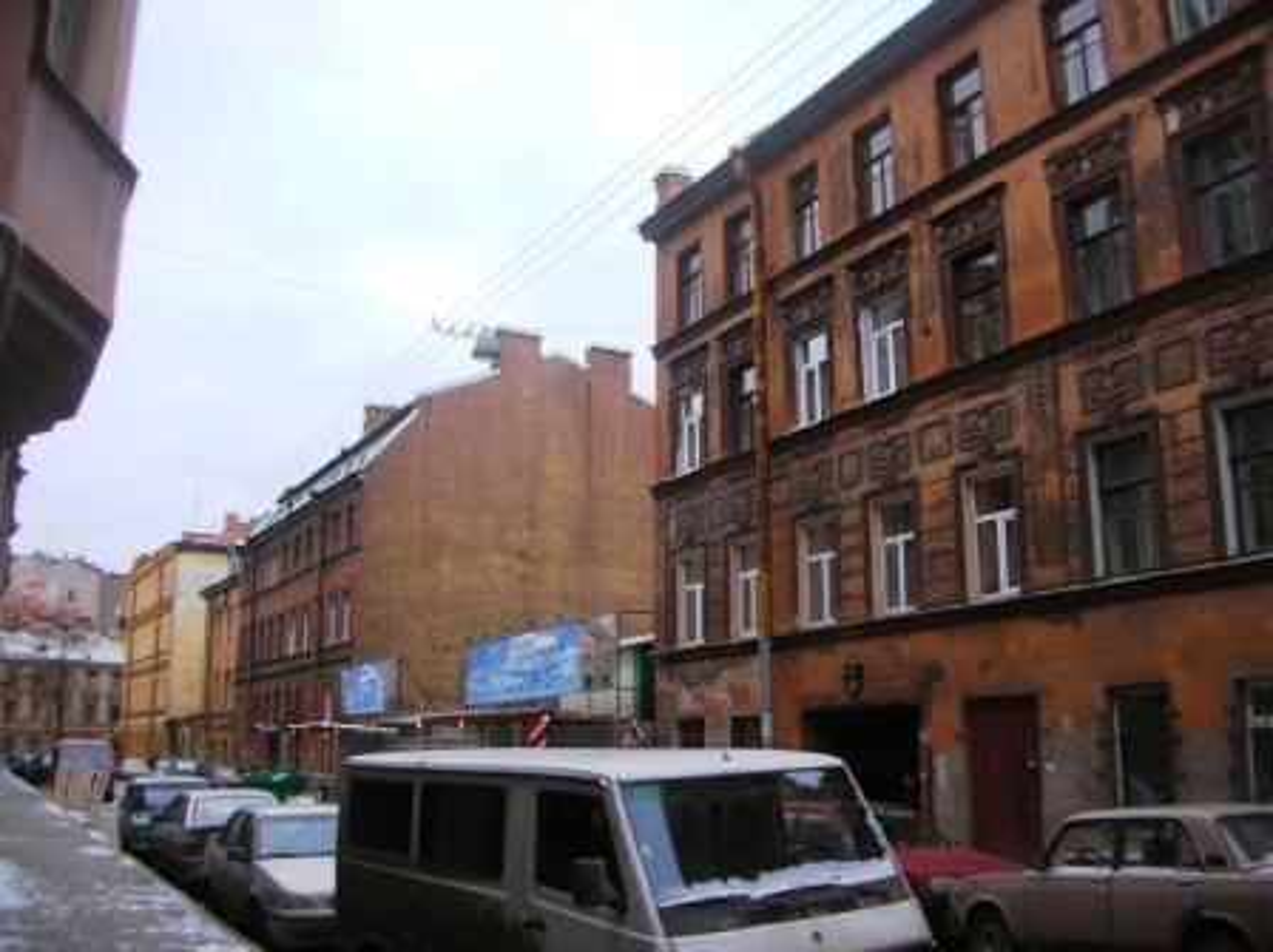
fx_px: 1286
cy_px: 476
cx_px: 636
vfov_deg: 40.6
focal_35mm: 35
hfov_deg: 52.7
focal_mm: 5.8
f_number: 2.8
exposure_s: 1/65.1
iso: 50
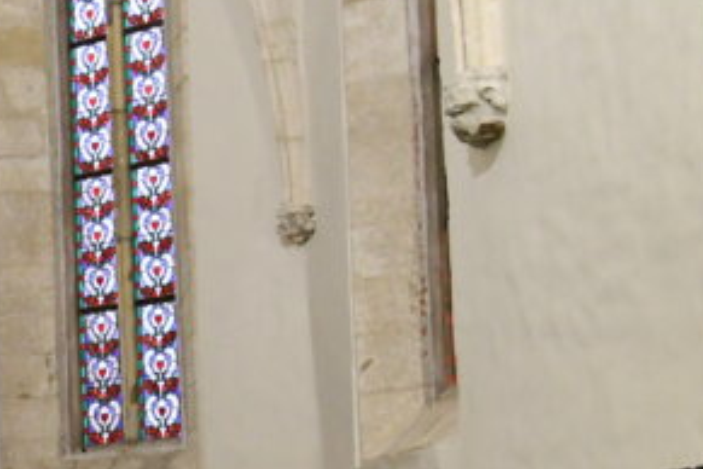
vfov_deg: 12.4
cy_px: 465
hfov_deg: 17.2
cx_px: -307
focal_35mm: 109
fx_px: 2128
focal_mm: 21
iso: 2500
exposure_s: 1/100
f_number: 5
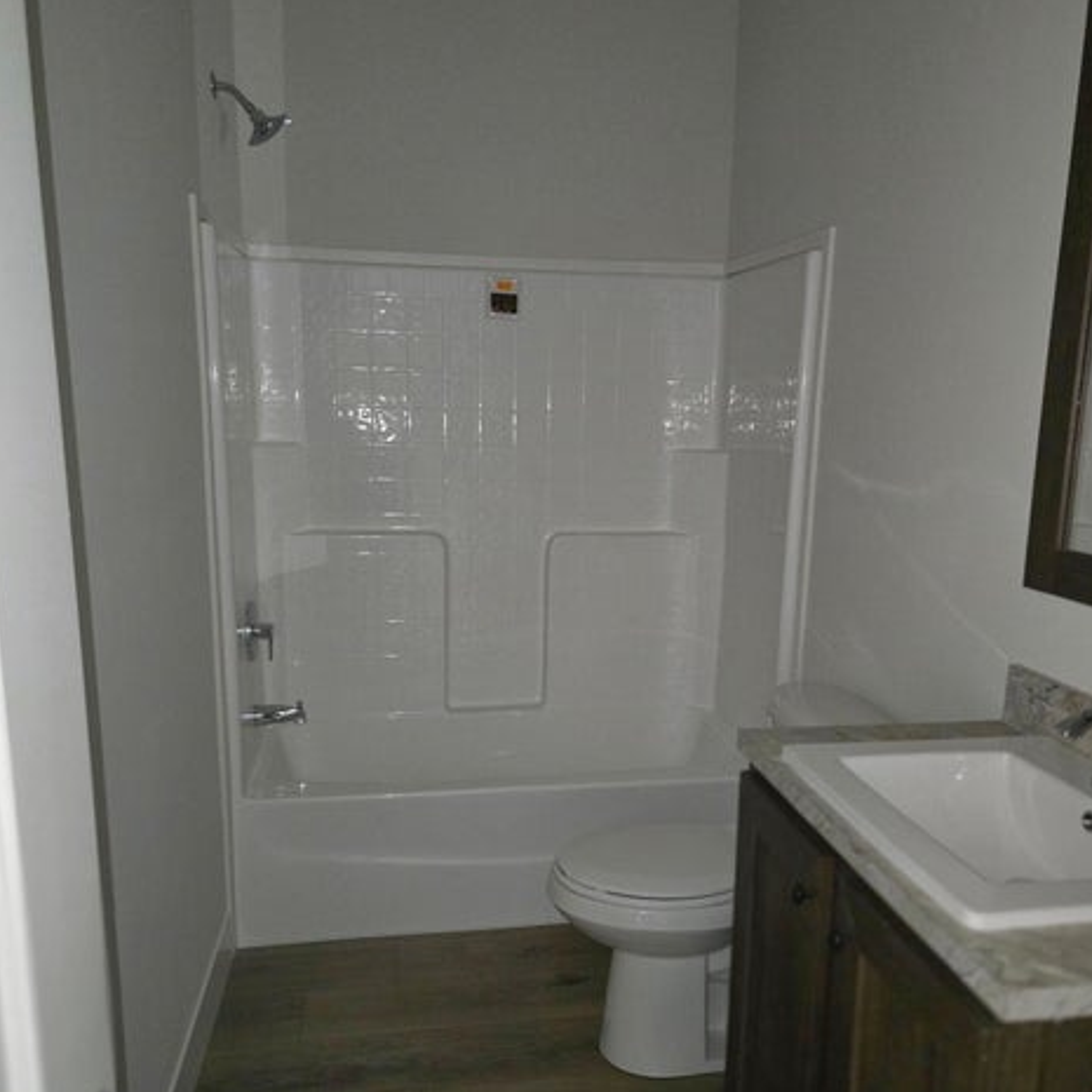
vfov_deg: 57.2
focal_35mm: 28
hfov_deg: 57.3
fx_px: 999
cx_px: 554
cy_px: 592
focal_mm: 6.3
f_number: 1.7
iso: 1600
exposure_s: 1/60.2
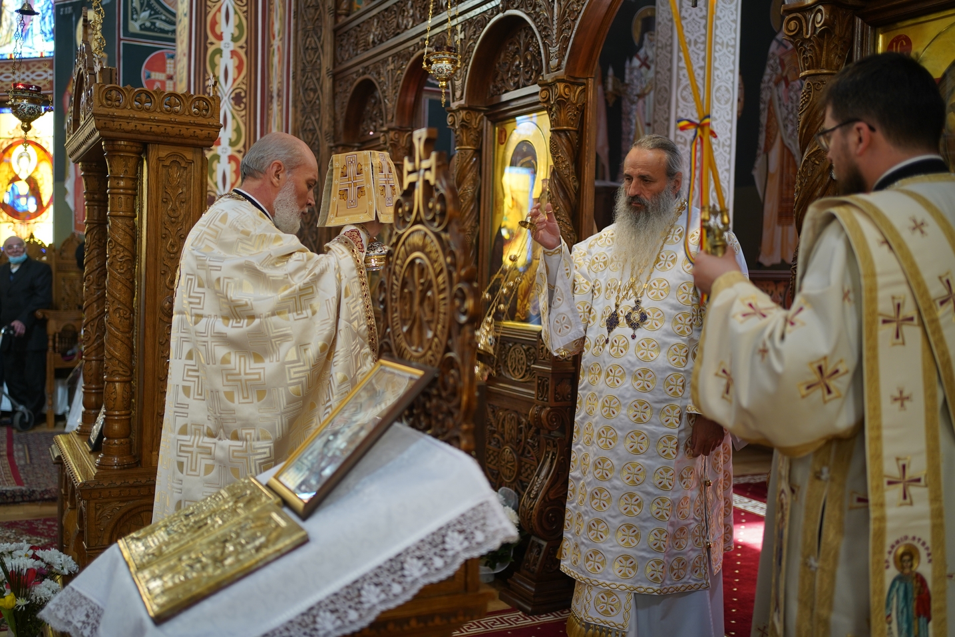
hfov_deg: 54.4
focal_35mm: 35
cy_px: 318
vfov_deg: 37.9
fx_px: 928
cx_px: 478
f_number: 2
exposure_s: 1/125
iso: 400
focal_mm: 35
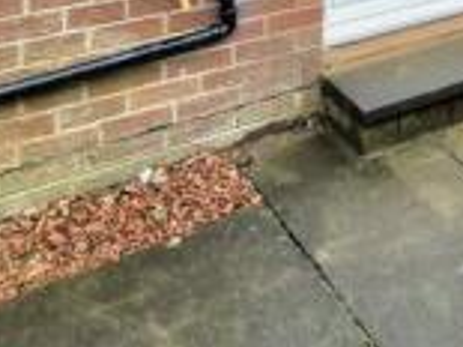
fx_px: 655
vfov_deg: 23.1
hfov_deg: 35.2
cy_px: -193
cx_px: 464
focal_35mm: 49
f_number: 2.2
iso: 50
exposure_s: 1/149
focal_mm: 2.2
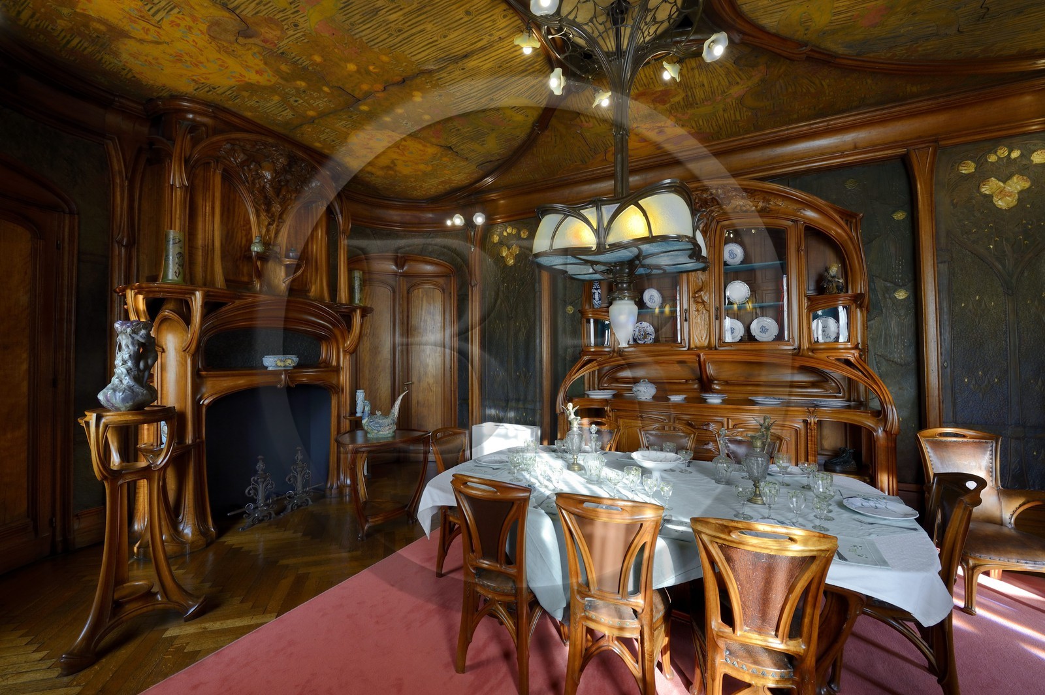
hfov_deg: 104.3
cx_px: 522
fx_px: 406
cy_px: 348
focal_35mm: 14
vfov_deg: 81.1
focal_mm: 14
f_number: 8
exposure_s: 1/13
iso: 400
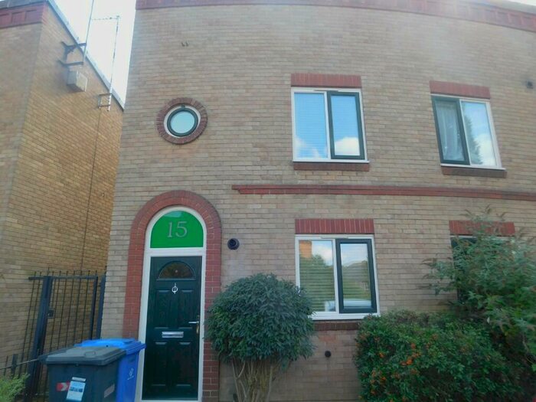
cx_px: 268
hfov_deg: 73.9
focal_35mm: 23
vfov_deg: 58.9
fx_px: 356
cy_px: 201
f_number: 3
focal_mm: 4
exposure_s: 1/250
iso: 125
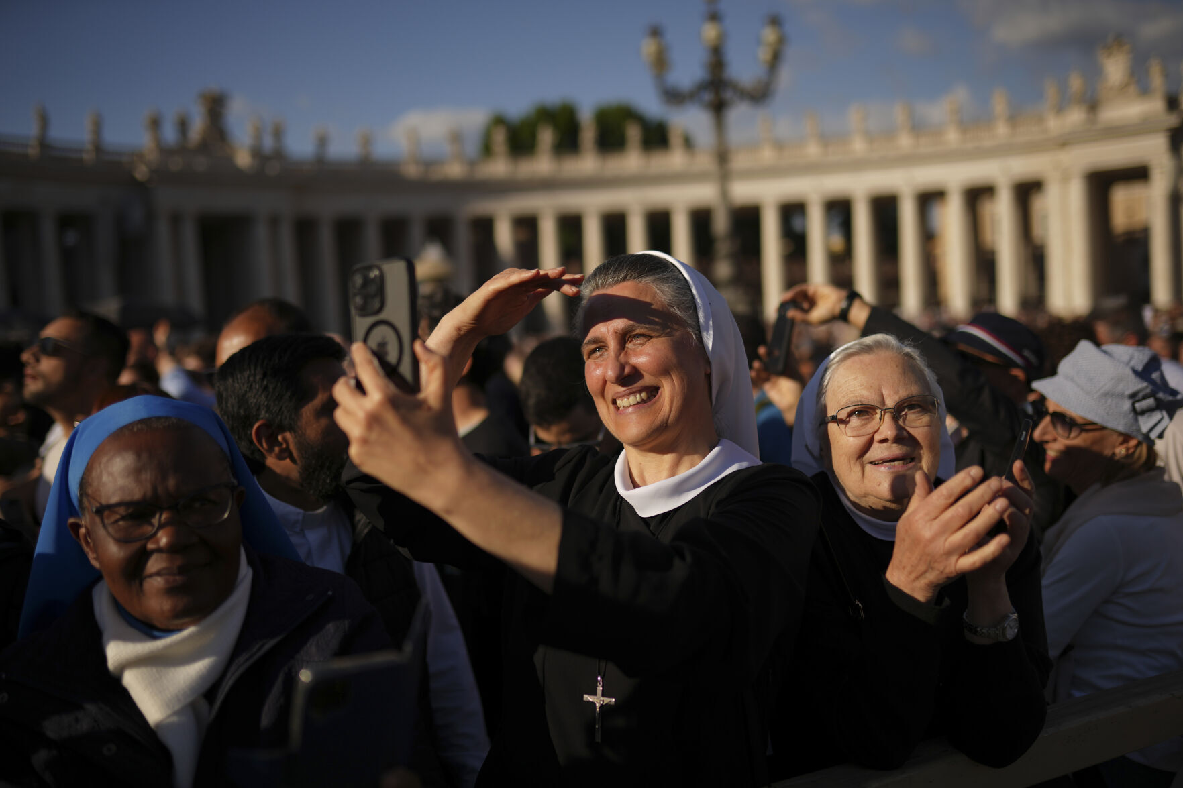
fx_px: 1150
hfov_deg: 54.4
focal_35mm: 35
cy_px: 394
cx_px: 592
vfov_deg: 37.8
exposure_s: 1/8000
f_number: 1.6
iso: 80
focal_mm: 35
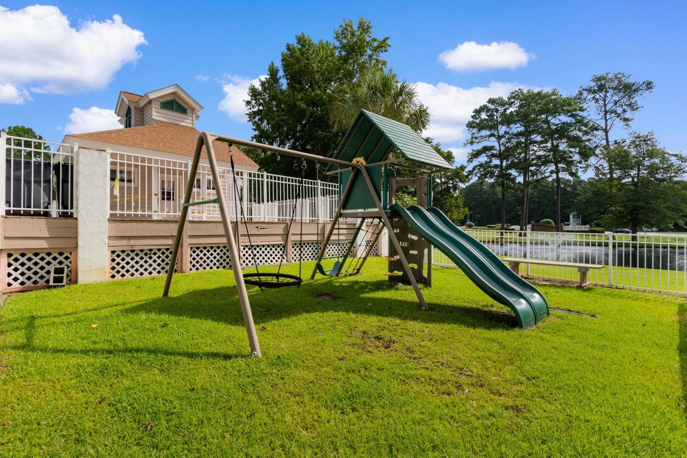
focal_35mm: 16
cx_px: 344
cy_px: 229
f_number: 6.3
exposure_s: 1/160
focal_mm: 11
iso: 100
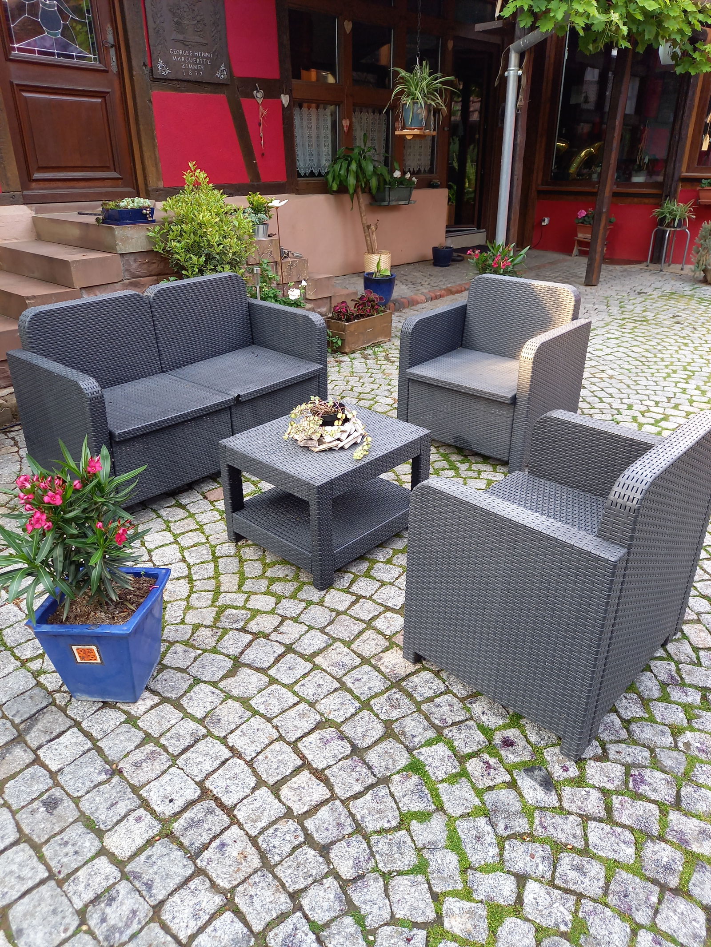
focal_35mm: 25
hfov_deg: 54.9
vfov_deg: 69.4
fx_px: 685
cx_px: 356
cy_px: 474
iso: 80
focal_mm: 4.6
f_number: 2
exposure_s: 1/100
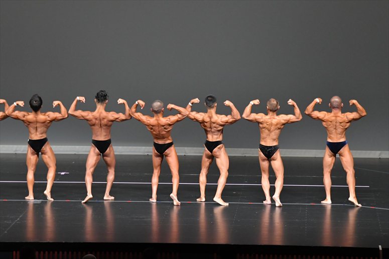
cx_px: 194
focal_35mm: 183
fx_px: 1976
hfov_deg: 11.2
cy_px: 130
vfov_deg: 7.5
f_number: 5.6
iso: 5000
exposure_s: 1/400
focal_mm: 122
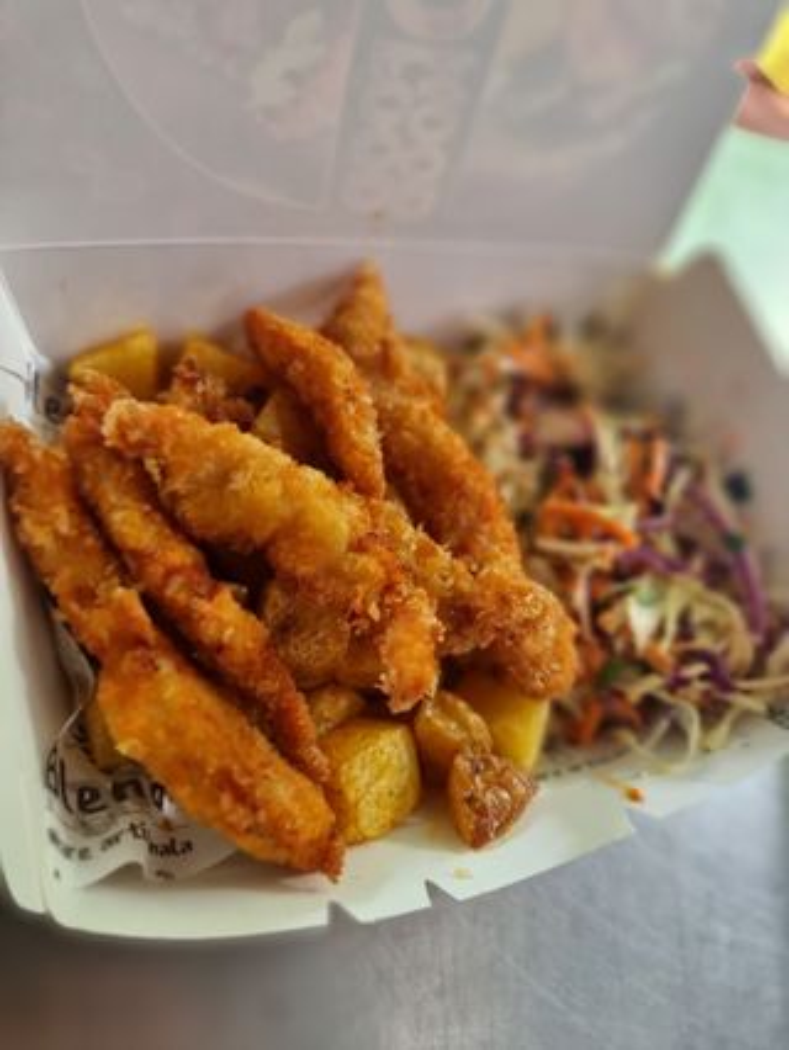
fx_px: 729
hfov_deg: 56.9
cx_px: 394
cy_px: 525
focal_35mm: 24
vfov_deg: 71.6
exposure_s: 1/50
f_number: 1.8
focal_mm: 6.7
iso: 250
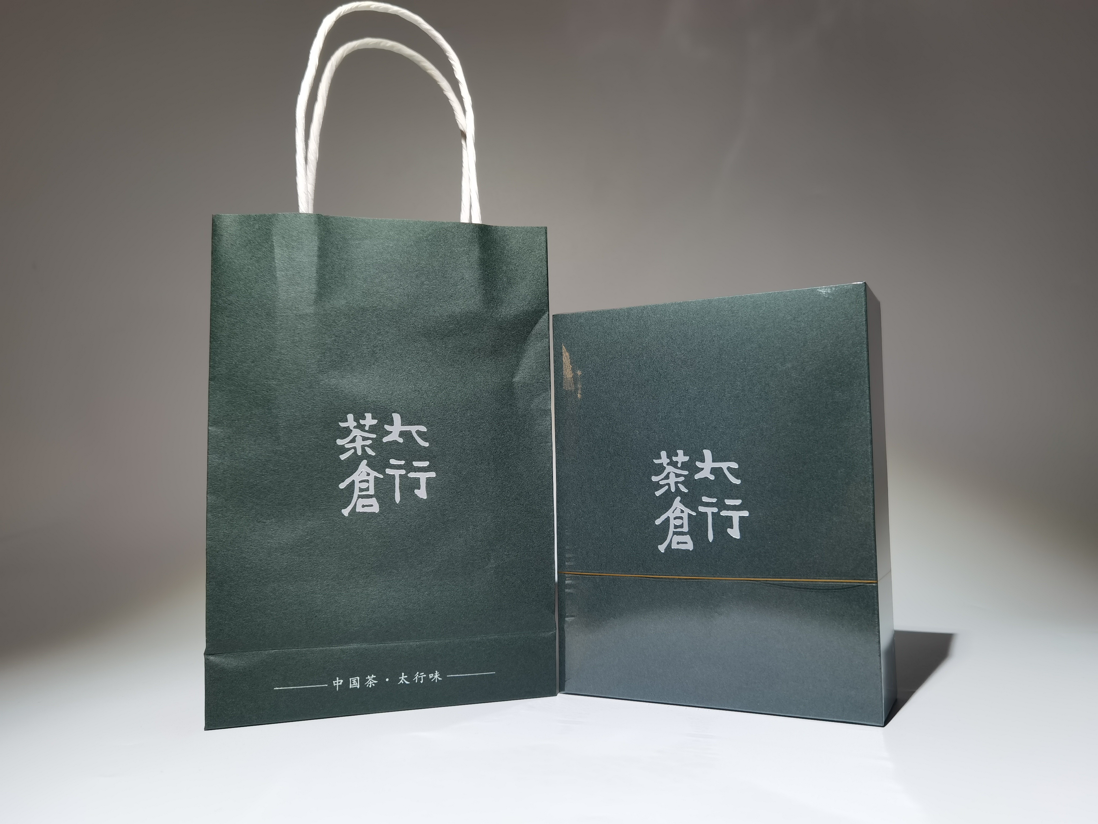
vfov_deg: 51.4
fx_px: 856
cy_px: 412
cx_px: 549
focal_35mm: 27
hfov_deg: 65.3
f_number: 1.9
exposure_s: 1/194
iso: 50
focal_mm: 6.71
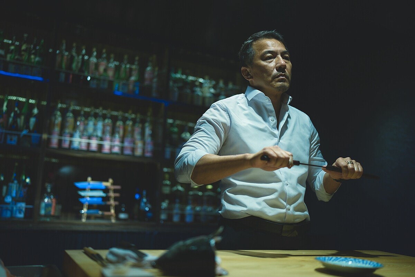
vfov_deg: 37.9
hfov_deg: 54.4
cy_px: 138
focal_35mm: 35
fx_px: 403
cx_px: 208
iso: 160
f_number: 1.4
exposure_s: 1/200
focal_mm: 35
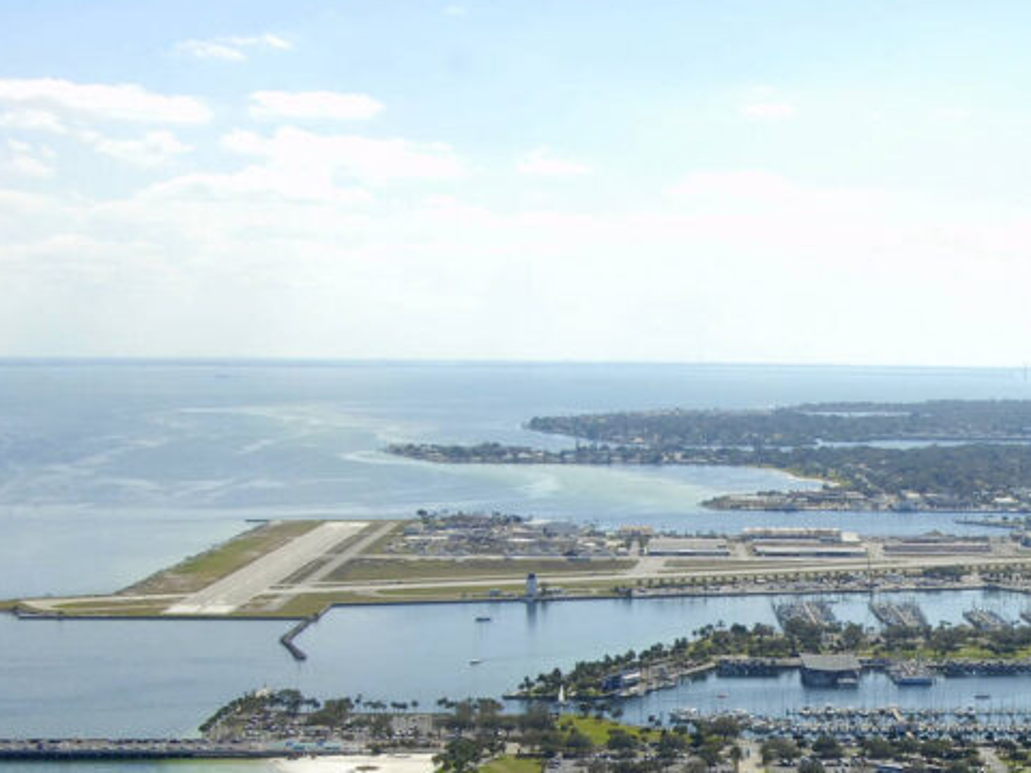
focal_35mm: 86
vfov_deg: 16.9
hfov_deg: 22.3
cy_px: 717
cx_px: 885
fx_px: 2561
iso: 400
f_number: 8.5
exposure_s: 1/1000
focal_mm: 28
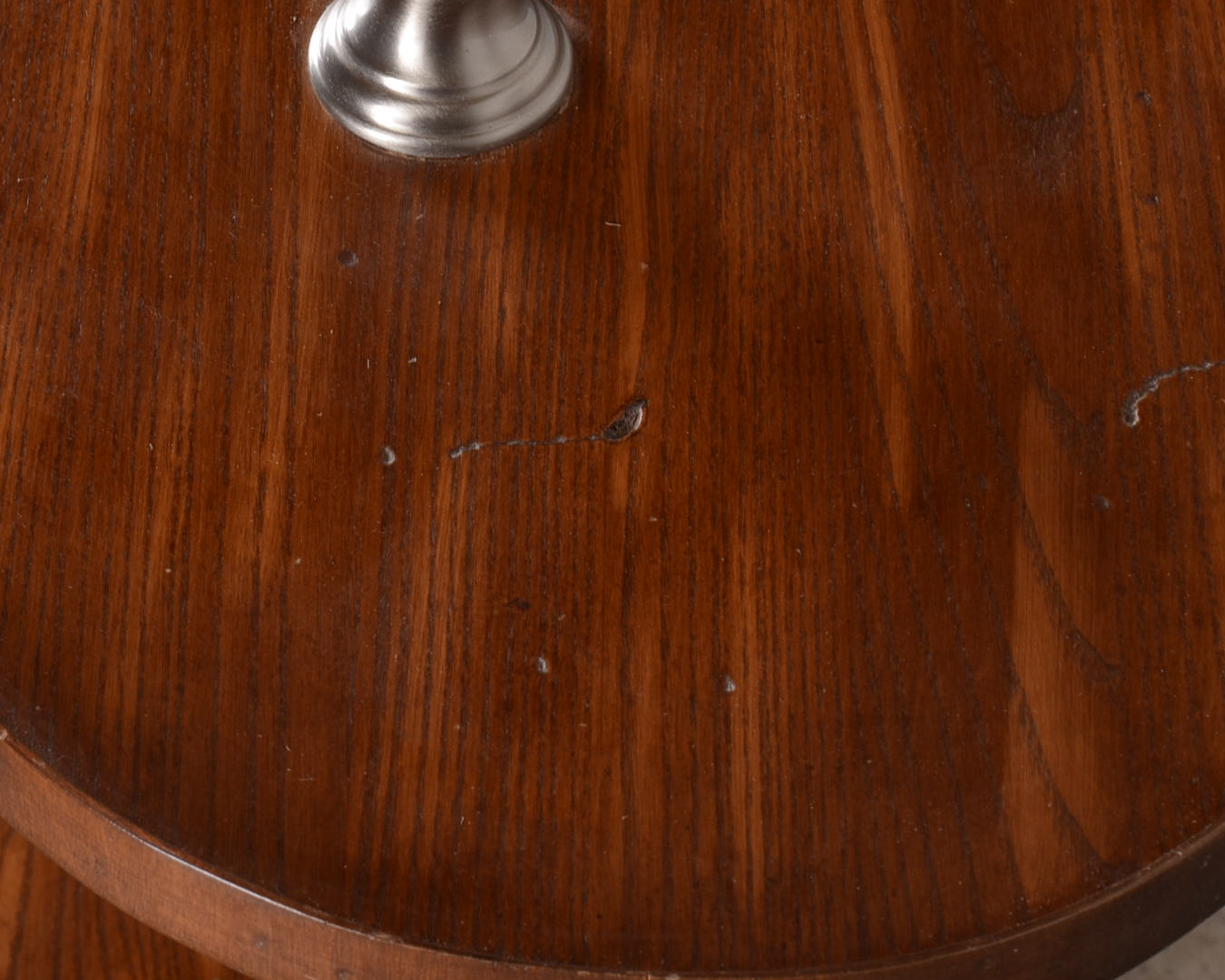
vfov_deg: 9.7
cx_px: 377
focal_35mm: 159
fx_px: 5765
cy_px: 273
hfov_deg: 12.1
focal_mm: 62
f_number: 11
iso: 125
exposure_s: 1/100
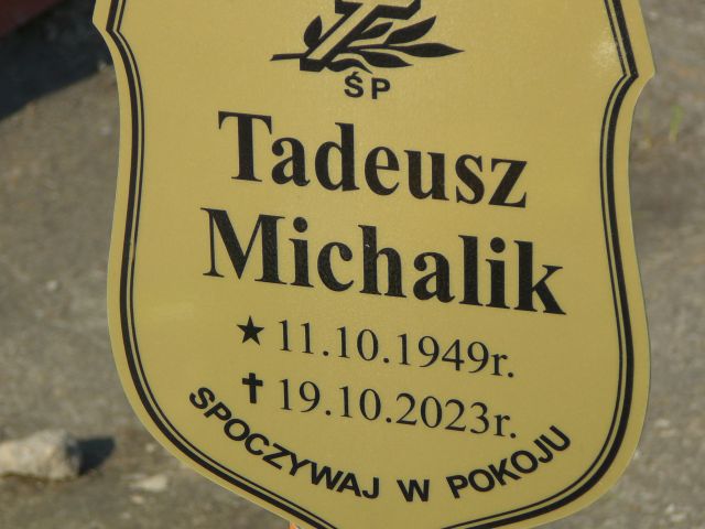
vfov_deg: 9.2
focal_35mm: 161
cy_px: 264
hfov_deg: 12.3
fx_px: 3279
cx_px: 352
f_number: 4
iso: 80
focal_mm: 23.9
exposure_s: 1/500
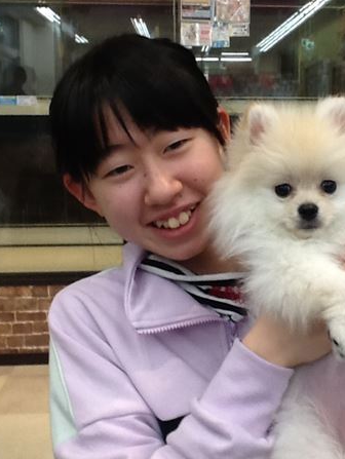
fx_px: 783
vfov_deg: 32.7
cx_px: 262
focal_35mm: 59
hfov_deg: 24.6
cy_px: 230
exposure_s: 1/40
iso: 40
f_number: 2.4
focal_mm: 2.03
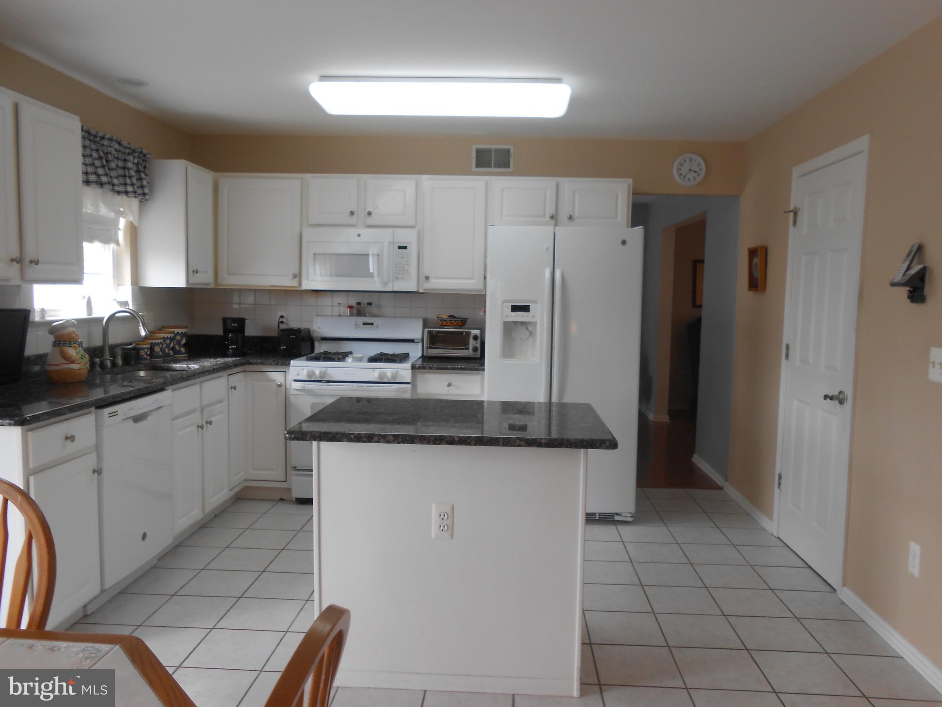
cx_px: 471
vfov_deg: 53.1
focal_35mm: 26
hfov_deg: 67.3
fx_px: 708
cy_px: 354
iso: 100
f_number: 3.5
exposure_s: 1/30
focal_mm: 4.6
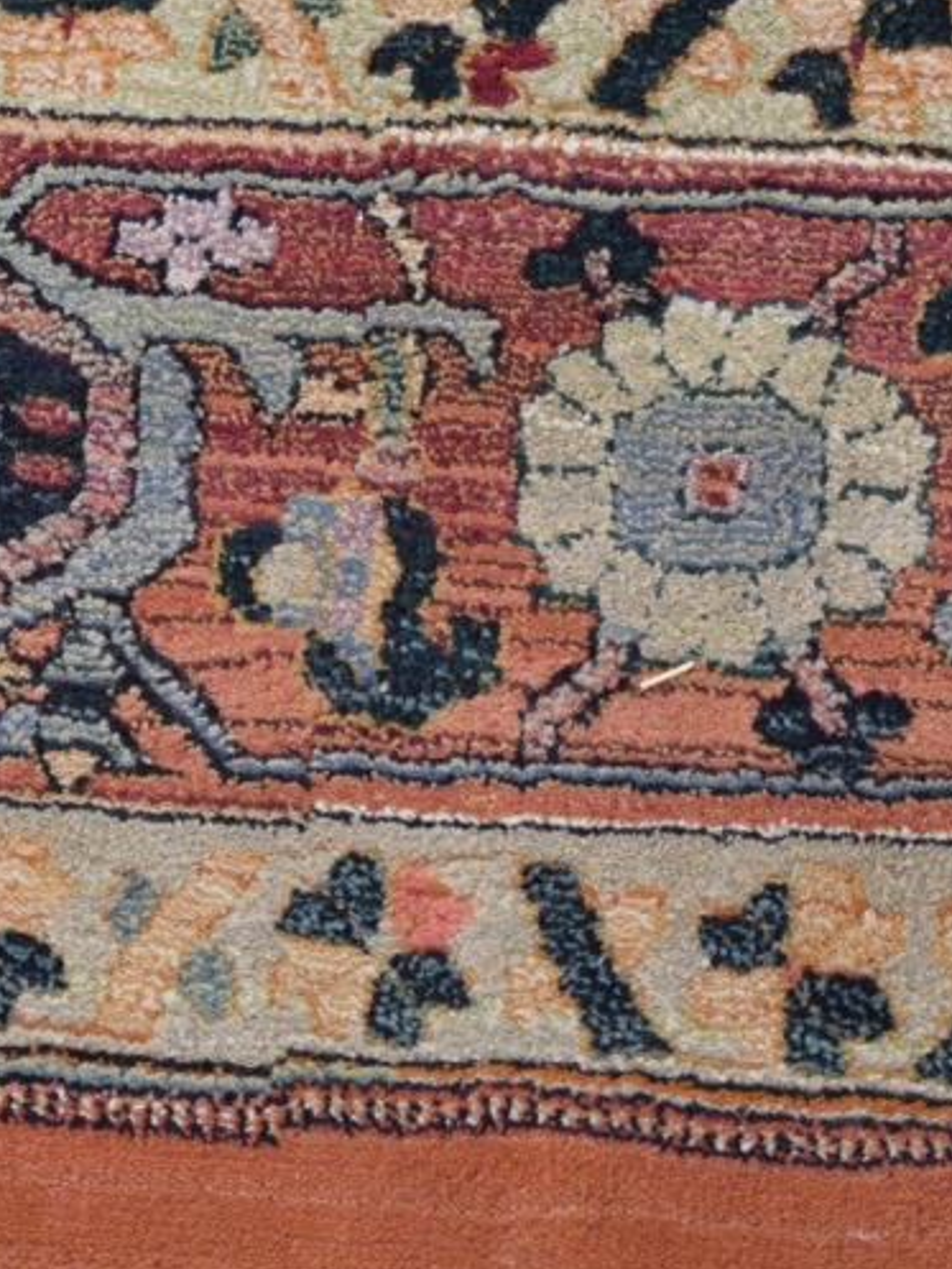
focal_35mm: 193
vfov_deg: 10.2
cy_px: 573
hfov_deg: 7.6
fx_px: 7074
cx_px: -299
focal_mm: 52
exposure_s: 1/125
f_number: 5.6
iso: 800
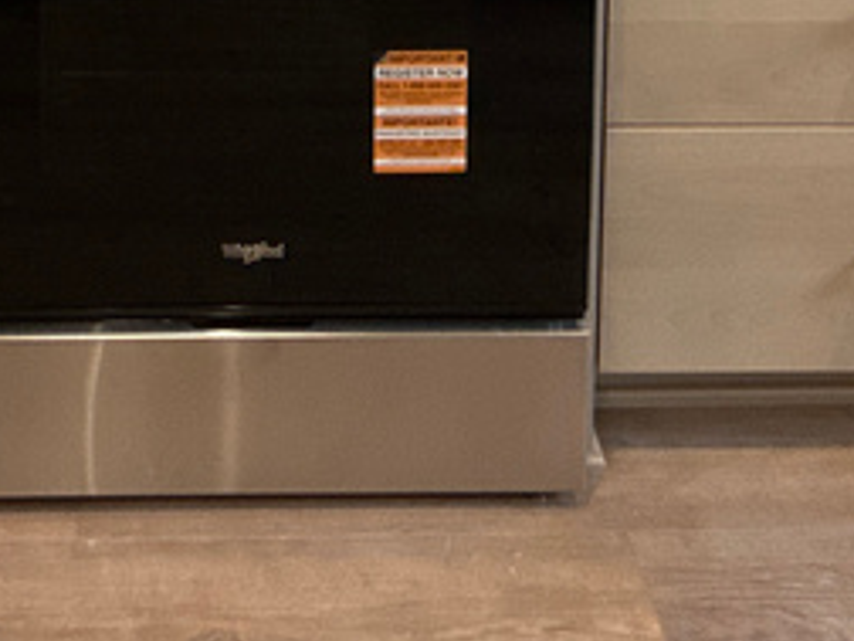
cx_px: 251
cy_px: -604
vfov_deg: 18.3
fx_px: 1406
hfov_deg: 33.3
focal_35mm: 57
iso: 250
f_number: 2.2
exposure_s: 1/120
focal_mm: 2.22
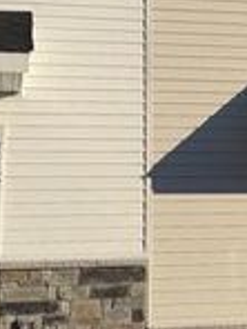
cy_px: 39
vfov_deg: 18.0
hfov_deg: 13.3
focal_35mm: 108
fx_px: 1028
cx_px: 307
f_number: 1.78
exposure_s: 1/9091
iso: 80
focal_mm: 6.76
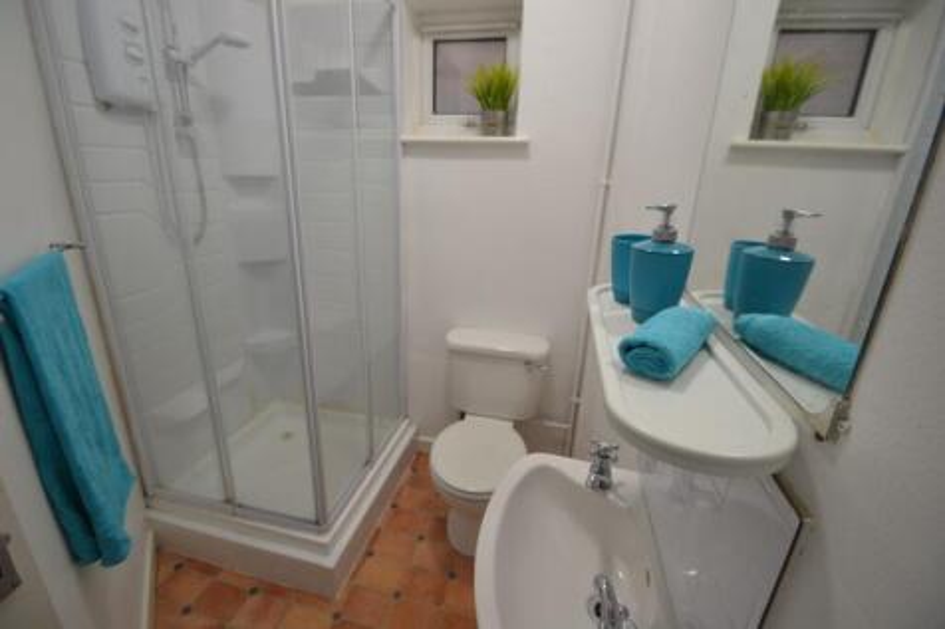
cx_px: 472
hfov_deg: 100.4
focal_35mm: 15
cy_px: 314
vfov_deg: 77.3
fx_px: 394
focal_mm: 10
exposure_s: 1/60
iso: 450
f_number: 3.5
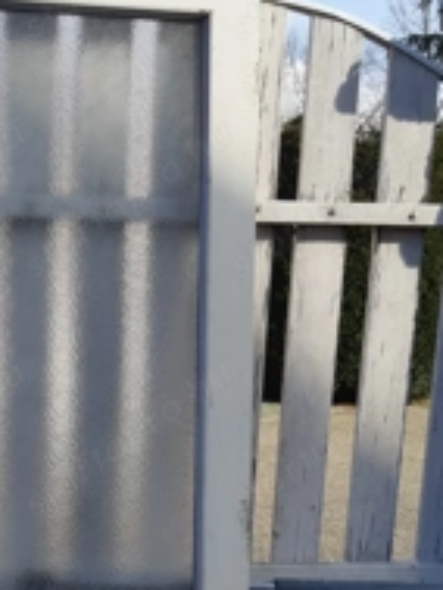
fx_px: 937
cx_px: 44
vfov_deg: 33.7
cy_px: 490
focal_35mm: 55
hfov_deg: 25.7
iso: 40
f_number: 1.7
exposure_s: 1/1182
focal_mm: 3.93
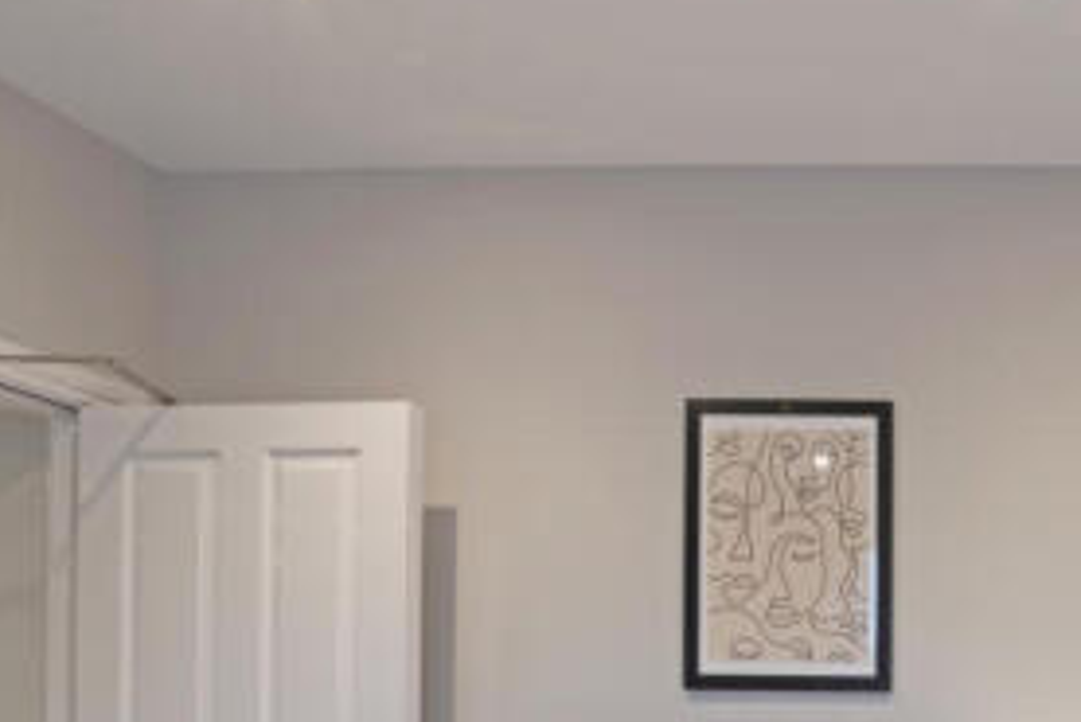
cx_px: 1171
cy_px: 701
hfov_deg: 44.6
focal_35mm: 33
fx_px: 991
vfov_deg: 36.5
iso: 160
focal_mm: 14
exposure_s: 1/2.5
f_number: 16
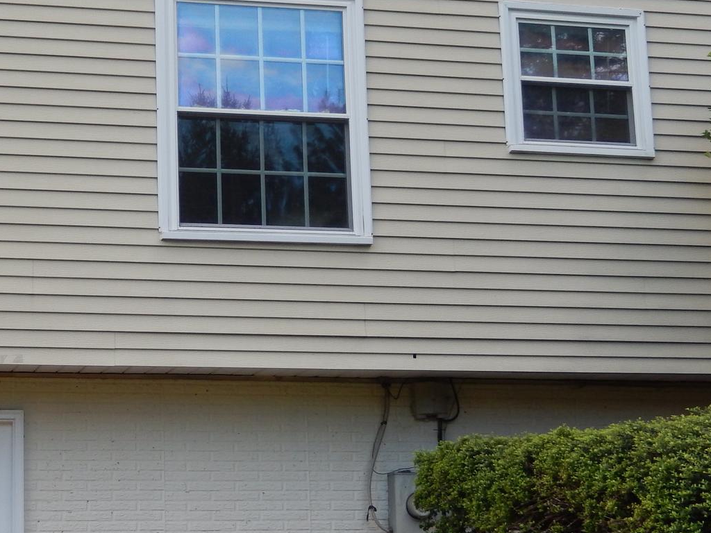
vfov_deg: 20.4
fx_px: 1479
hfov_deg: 26.4
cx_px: 119
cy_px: 327
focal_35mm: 72
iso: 125
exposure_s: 1/160
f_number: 4
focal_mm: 6.5
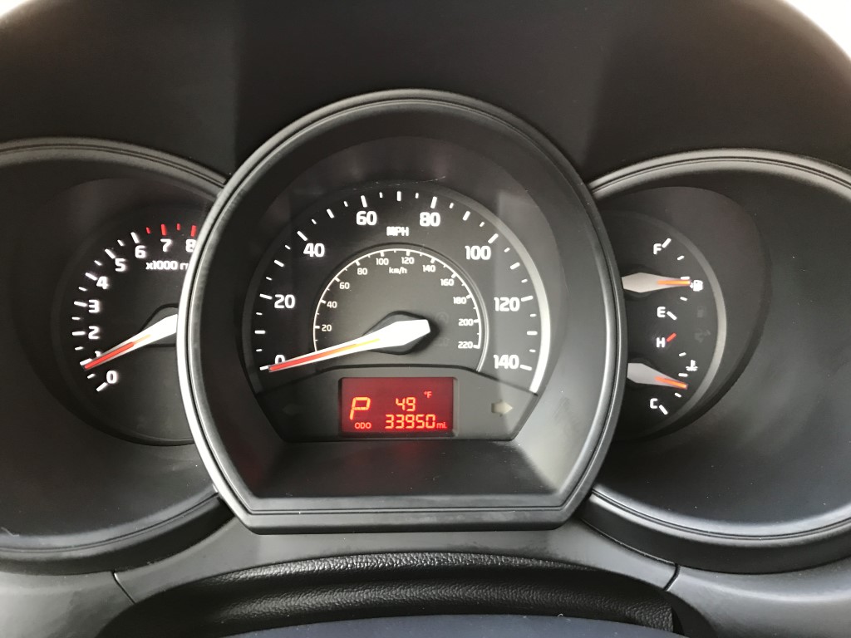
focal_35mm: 28
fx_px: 688
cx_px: 426
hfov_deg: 63.4
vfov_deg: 49.7
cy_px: 319
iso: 50
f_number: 1.8
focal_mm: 3.99
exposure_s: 1/15
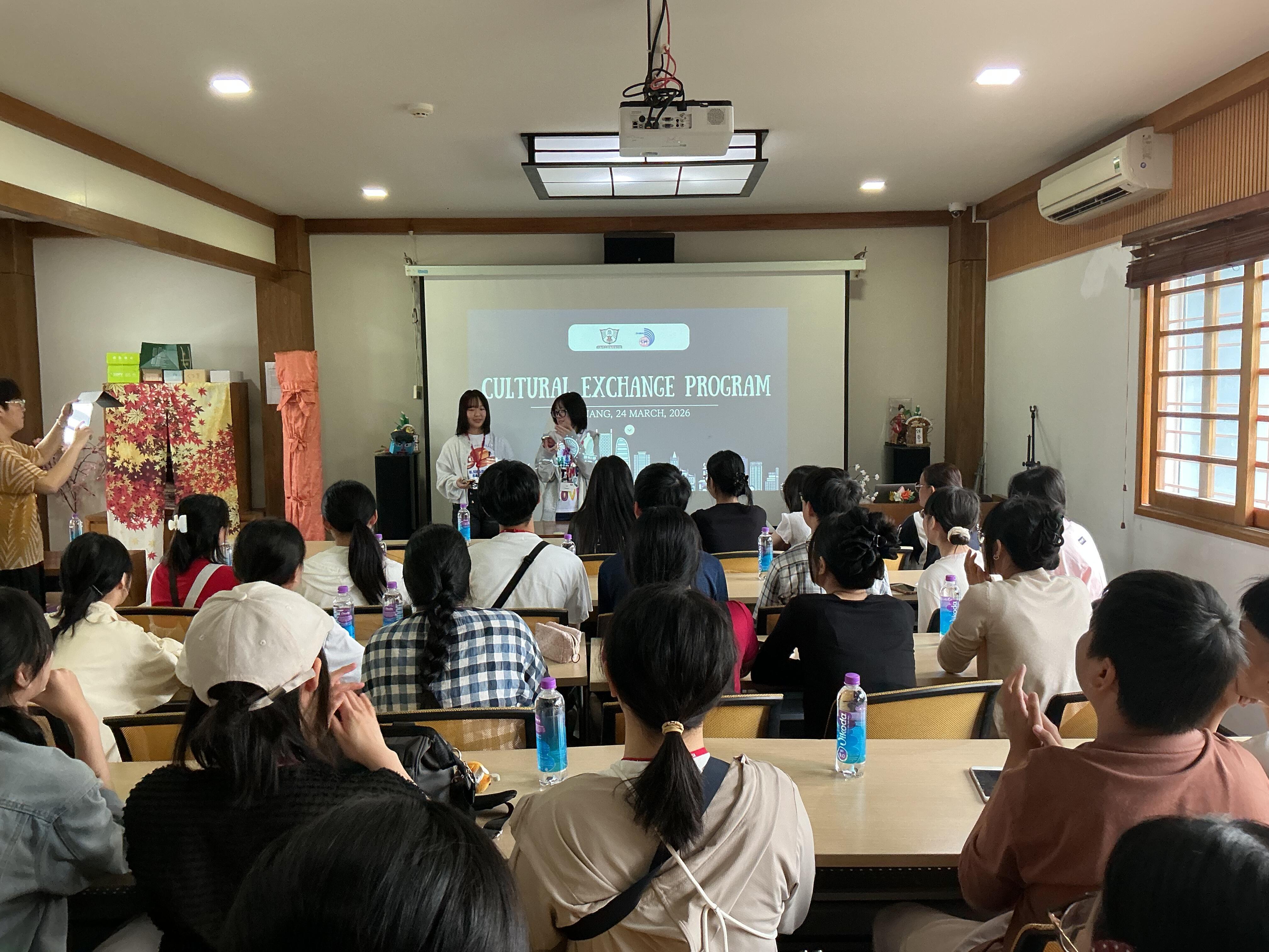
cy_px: 476
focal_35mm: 29
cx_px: 634
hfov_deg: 61.7
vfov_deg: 48.2
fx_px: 1063
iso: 125
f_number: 1.8
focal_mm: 3
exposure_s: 1/60
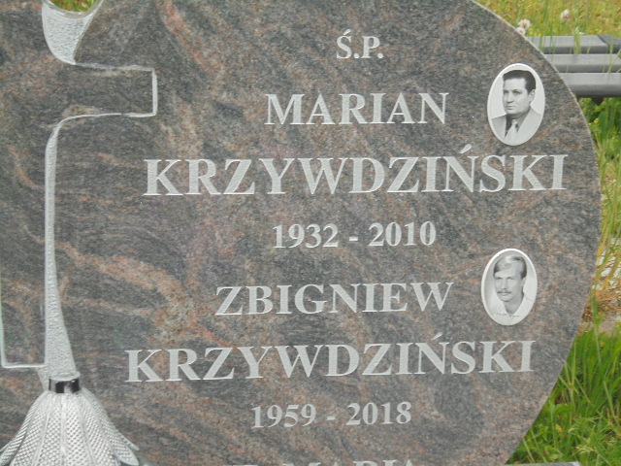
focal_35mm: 94
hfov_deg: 20.9
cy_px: 233
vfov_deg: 15.7
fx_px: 1686
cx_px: 310
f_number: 4.7
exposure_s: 1/60
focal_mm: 16.9
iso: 100
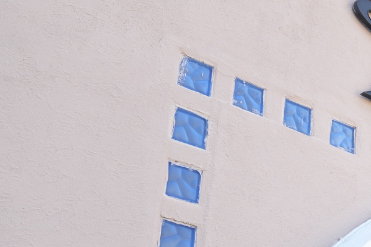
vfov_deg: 17.6
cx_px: 526
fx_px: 762
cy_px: 291
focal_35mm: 74
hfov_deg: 23.1
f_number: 3.5
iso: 100
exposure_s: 1/160
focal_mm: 24
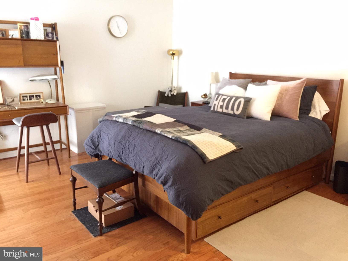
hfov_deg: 61.7
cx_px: 174
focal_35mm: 29
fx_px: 292
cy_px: 130
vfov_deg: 48.2
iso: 160
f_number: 2.2
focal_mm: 4.15
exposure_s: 1/8
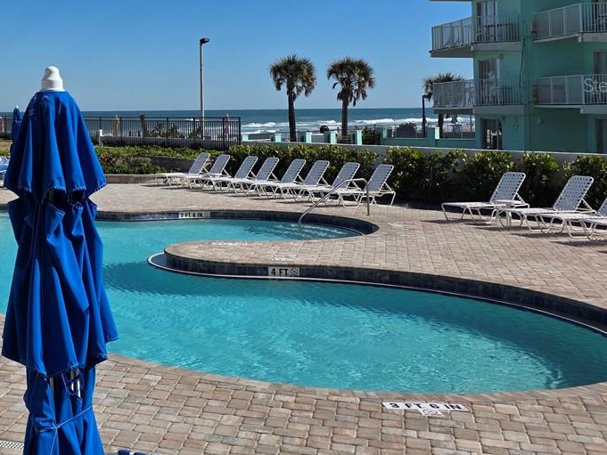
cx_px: -45
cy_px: 85
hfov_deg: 31.8
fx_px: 947
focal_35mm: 54
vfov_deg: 26.5
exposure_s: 1/7944
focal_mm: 6.3
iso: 50
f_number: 1.7
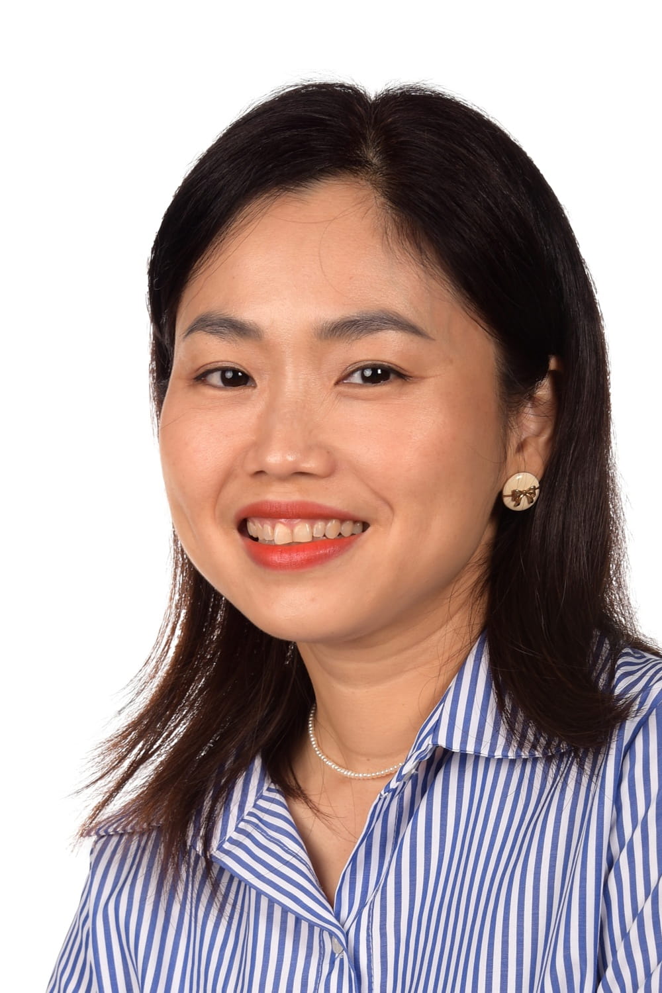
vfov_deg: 20.8
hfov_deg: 14.0
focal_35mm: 98
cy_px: 496
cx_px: 331
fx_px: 2703
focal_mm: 98
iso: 320
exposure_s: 1/160
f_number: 11
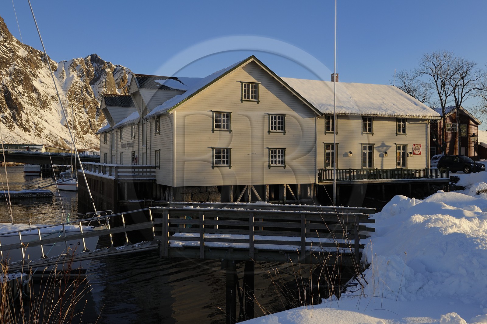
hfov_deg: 58.7
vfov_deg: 41.1
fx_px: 433
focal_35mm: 32
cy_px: 162
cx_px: 244
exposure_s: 1/160
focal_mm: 32
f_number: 11
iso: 200
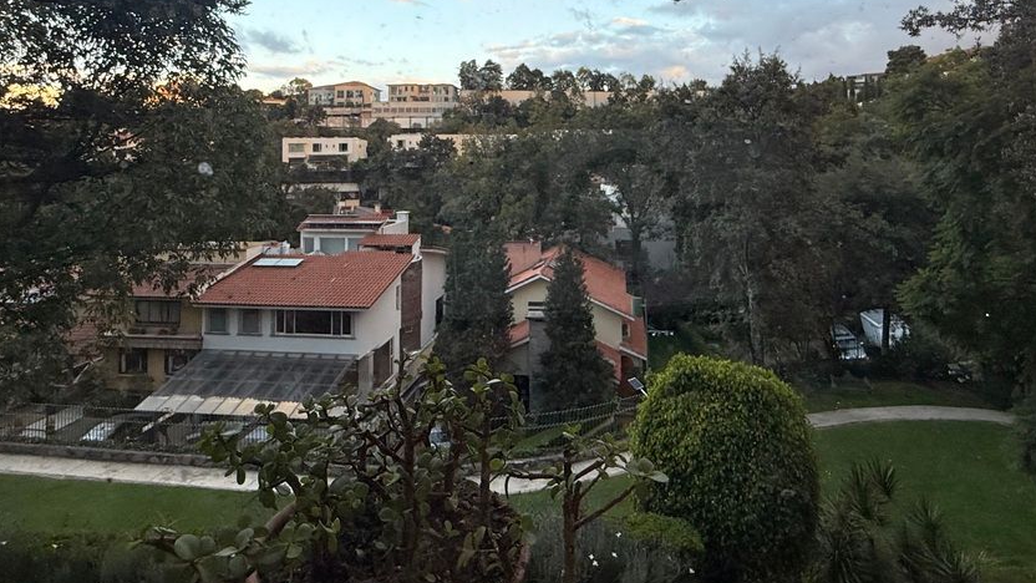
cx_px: 543
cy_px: 125
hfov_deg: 81.1
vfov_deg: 48.8
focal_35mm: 22
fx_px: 604
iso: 50
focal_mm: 2.22
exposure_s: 1/124
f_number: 2.2
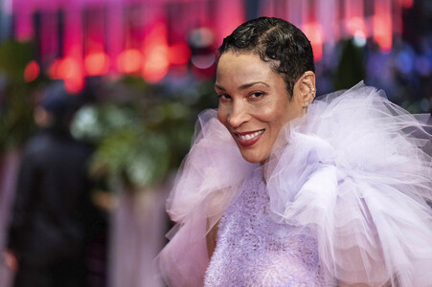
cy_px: 144
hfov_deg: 9.8
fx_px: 2518
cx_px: 216
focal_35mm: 210
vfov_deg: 6.5
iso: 2500
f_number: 2.8
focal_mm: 140
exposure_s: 1/250
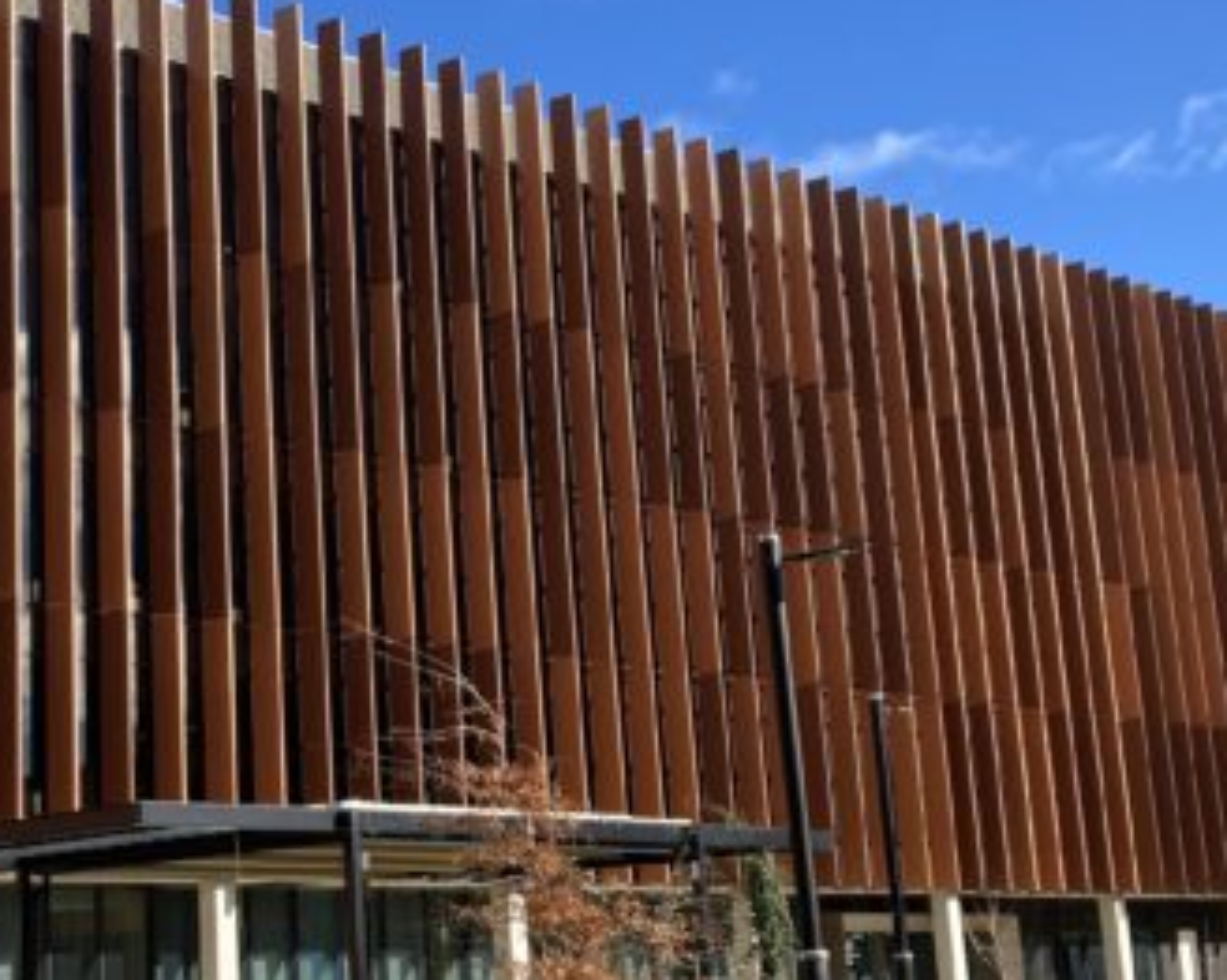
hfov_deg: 28.9
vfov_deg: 23.8
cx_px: 243
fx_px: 2323
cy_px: 453
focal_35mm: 64
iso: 20
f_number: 1.8
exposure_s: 1/796
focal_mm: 3.99
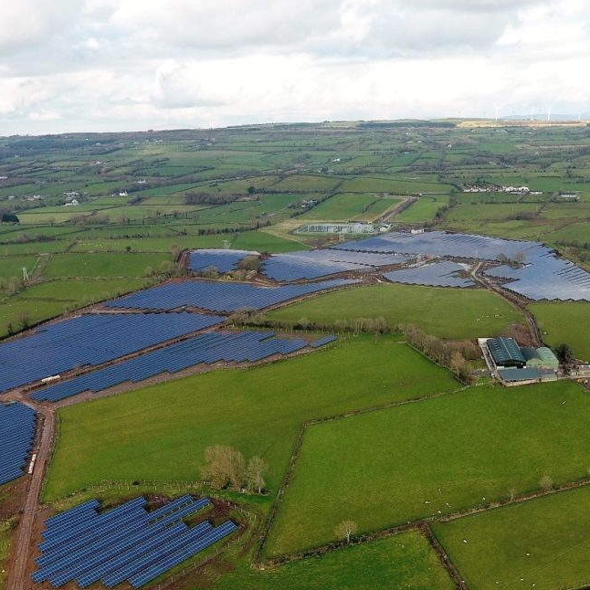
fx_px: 540
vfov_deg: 57.2
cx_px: 230
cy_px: 320
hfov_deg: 56.8
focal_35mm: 28
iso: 100
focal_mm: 3.61
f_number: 2.8
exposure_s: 1/310
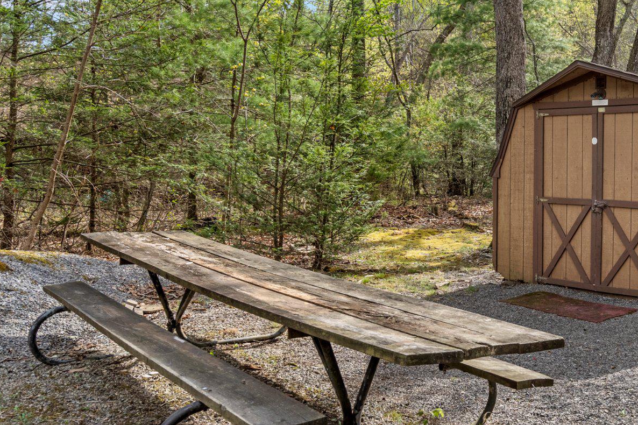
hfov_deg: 47.9
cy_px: 193
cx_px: 511
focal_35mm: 38
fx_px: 673
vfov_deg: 35.0
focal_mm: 22
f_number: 8
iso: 640
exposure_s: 1/160
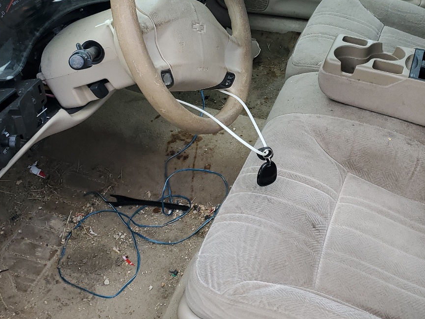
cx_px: 275
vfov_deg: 30.0
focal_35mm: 48
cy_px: 104
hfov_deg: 39.3
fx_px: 589
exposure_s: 1/217
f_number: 1.5
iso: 50
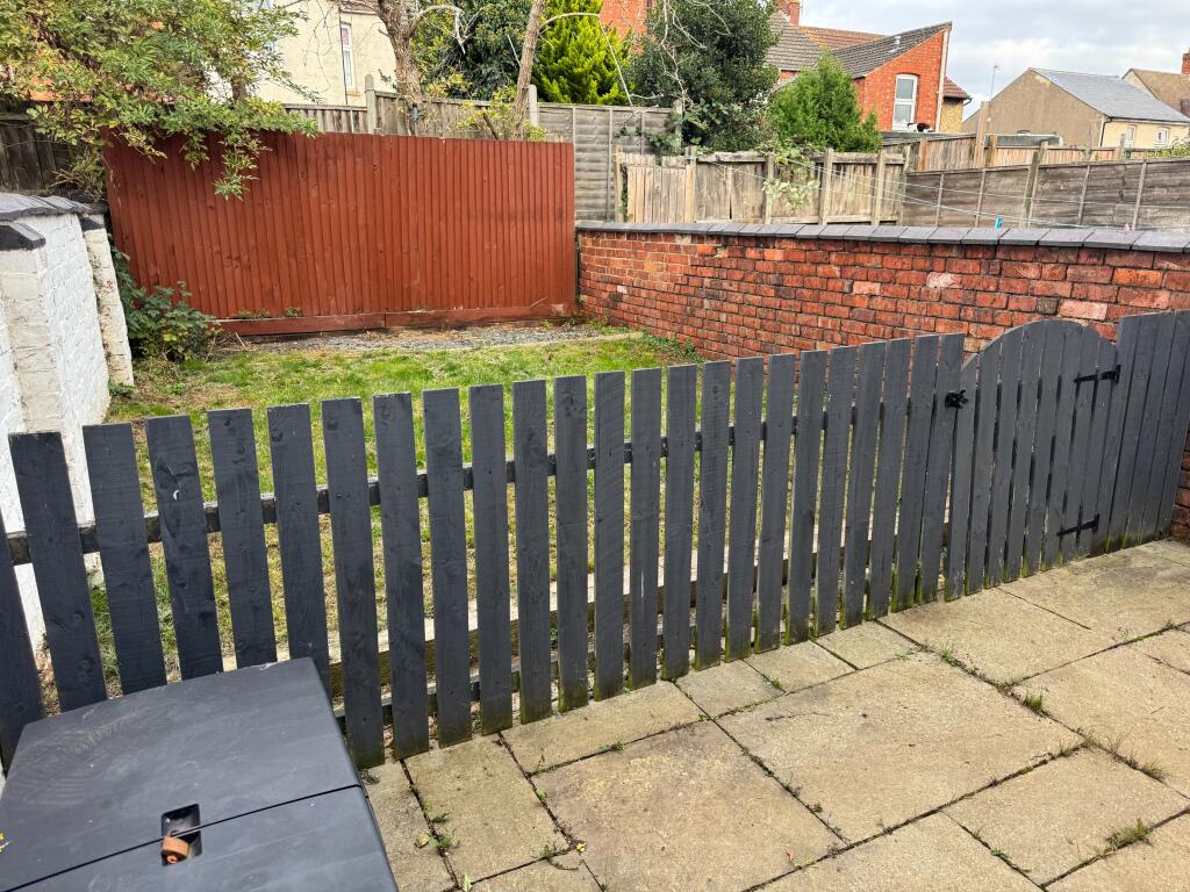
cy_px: 446
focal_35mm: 24
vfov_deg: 56.8
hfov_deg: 71.6
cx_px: 595
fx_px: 825
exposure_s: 1/298
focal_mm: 6.76
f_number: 1.78
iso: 80
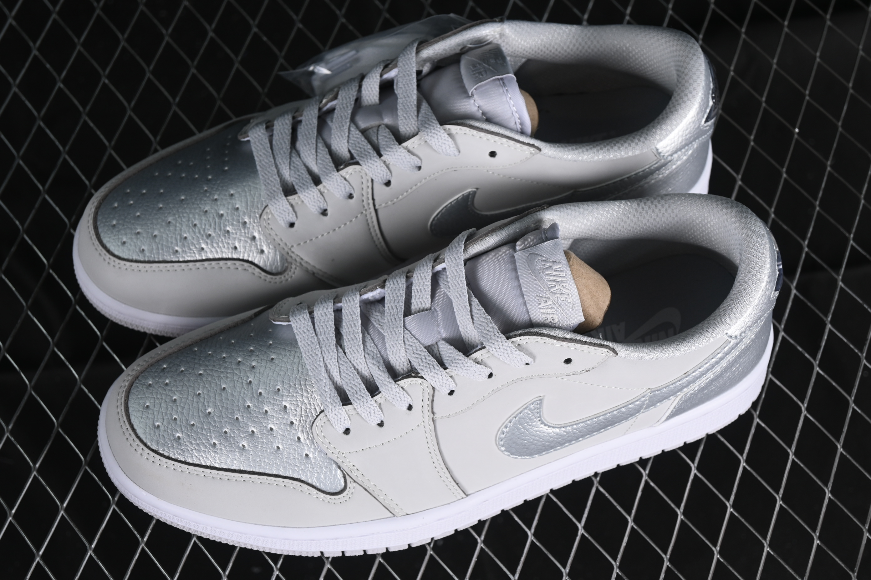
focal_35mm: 75
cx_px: 436
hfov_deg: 27.0
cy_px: 290
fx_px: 1814
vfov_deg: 18.2
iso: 160
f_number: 7.1
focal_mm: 50
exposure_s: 1/80
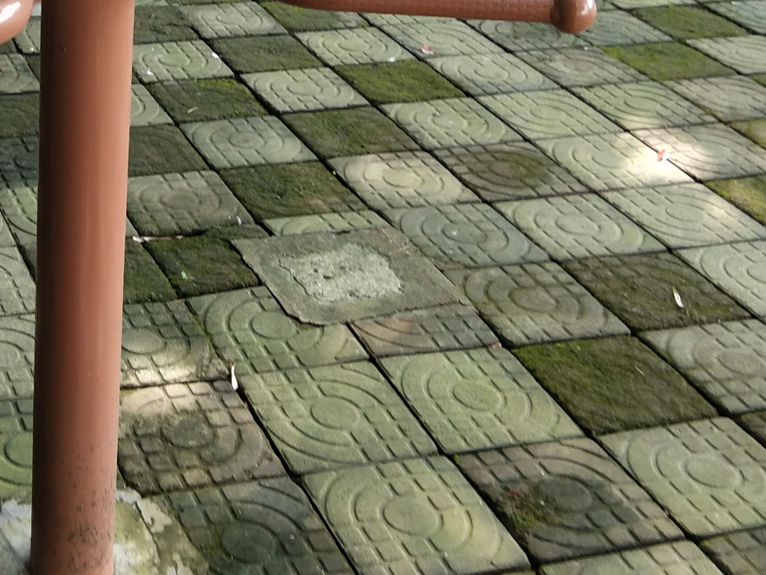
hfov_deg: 24.7
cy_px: -37
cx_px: 46
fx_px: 1682
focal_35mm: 76
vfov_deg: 18.7
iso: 100
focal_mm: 3.69
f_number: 2.2
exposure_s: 1/100
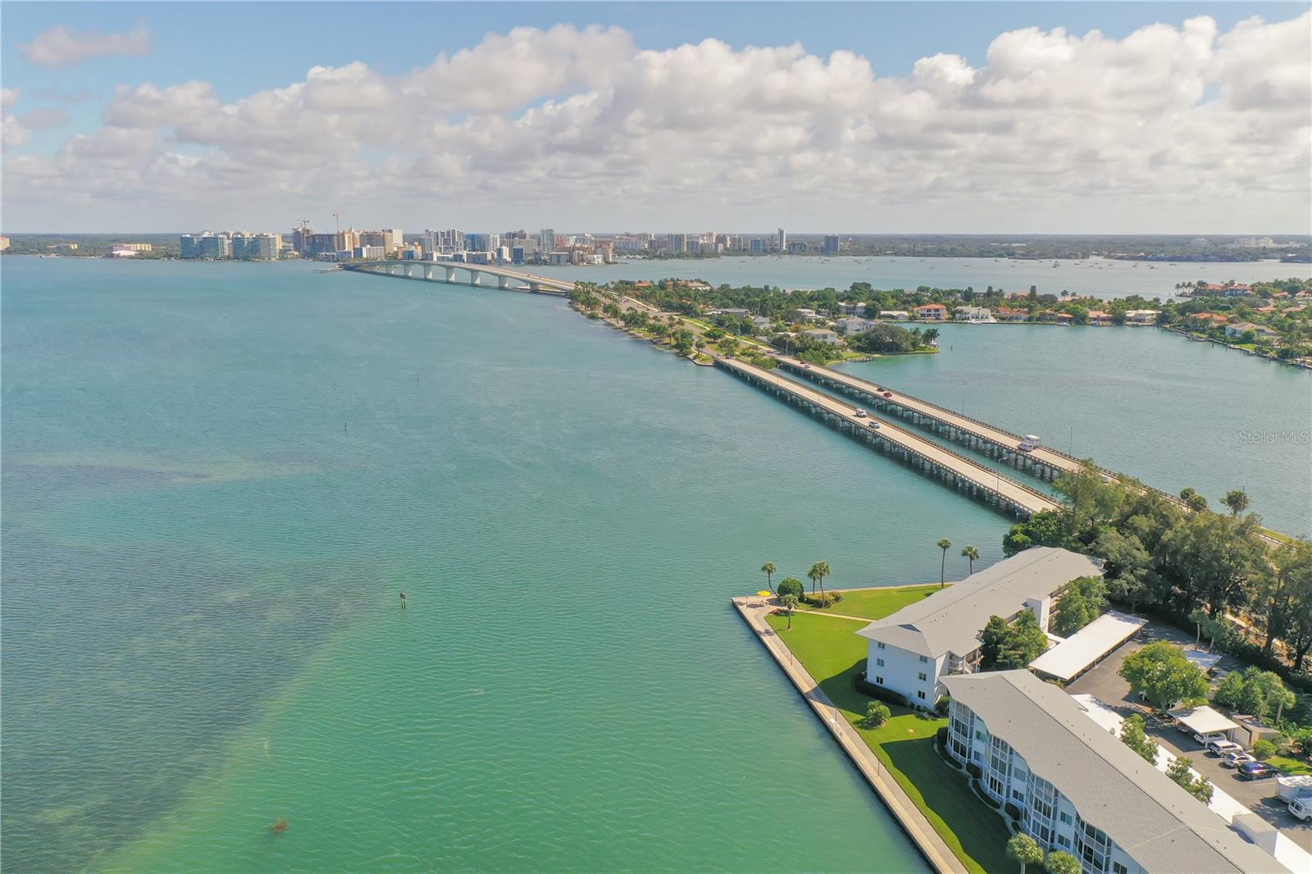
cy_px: 437
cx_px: 656
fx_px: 1020
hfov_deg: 65.5
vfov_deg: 46.4
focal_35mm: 28
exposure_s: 1/120
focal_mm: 10.26
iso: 100
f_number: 4.5
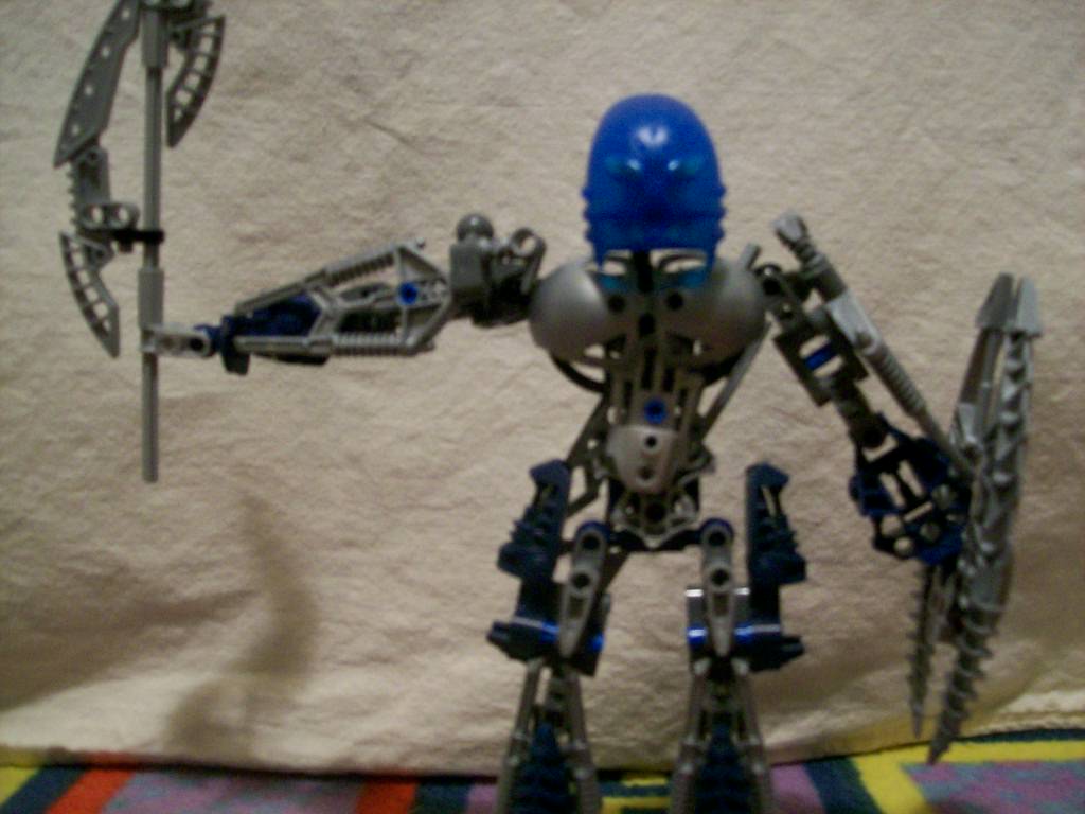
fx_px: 1128
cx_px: 542
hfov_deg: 51.4
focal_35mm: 36
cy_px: 407
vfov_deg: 39.7
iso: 160
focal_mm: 6
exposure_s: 1/8
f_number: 2.7
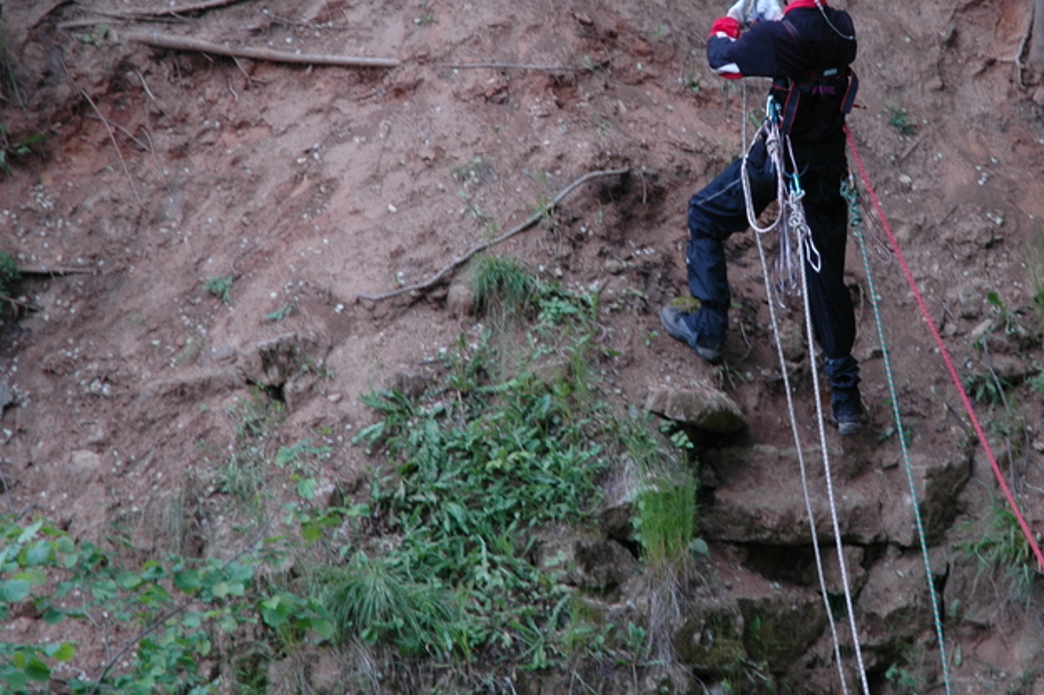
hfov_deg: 11.9
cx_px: 768
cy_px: 211
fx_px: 4985
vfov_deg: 8.0
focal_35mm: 172
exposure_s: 1/125
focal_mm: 70
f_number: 4.5
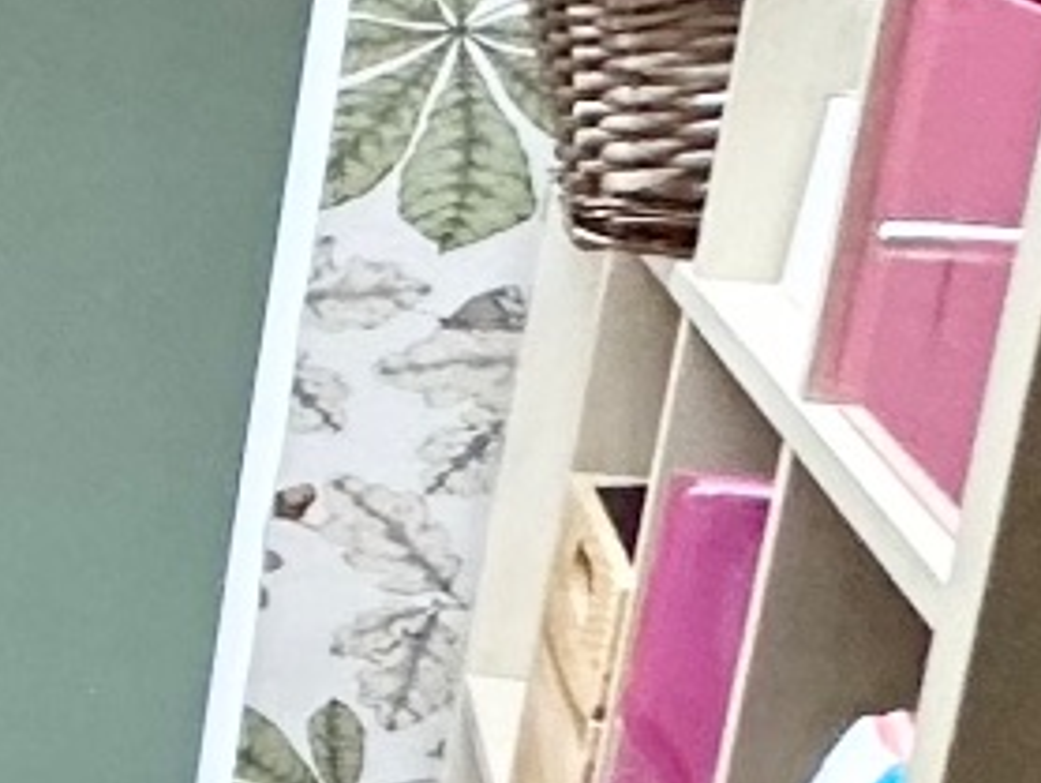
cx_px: -2696
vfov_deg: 14.4
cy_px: 393
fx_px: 3100
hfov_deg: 9.3
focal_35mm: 103
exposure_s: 1/100
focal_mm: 2.22
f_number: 2.2
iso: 200
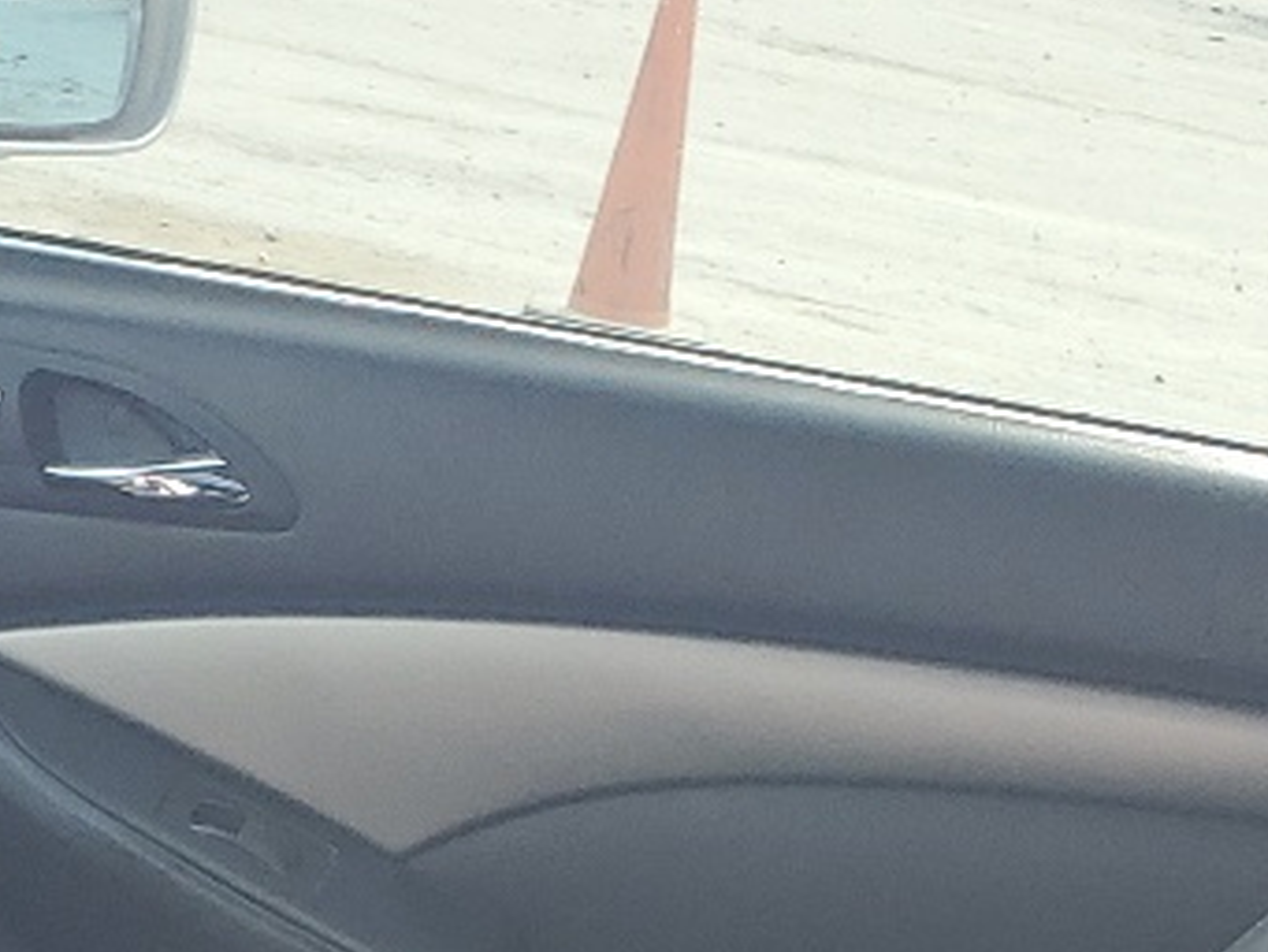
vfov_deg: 10.6
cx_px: 376
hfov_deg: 16.1
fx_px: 4470
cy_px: 2213
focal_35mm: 122
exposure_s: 1/385
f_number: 1.5
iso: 50
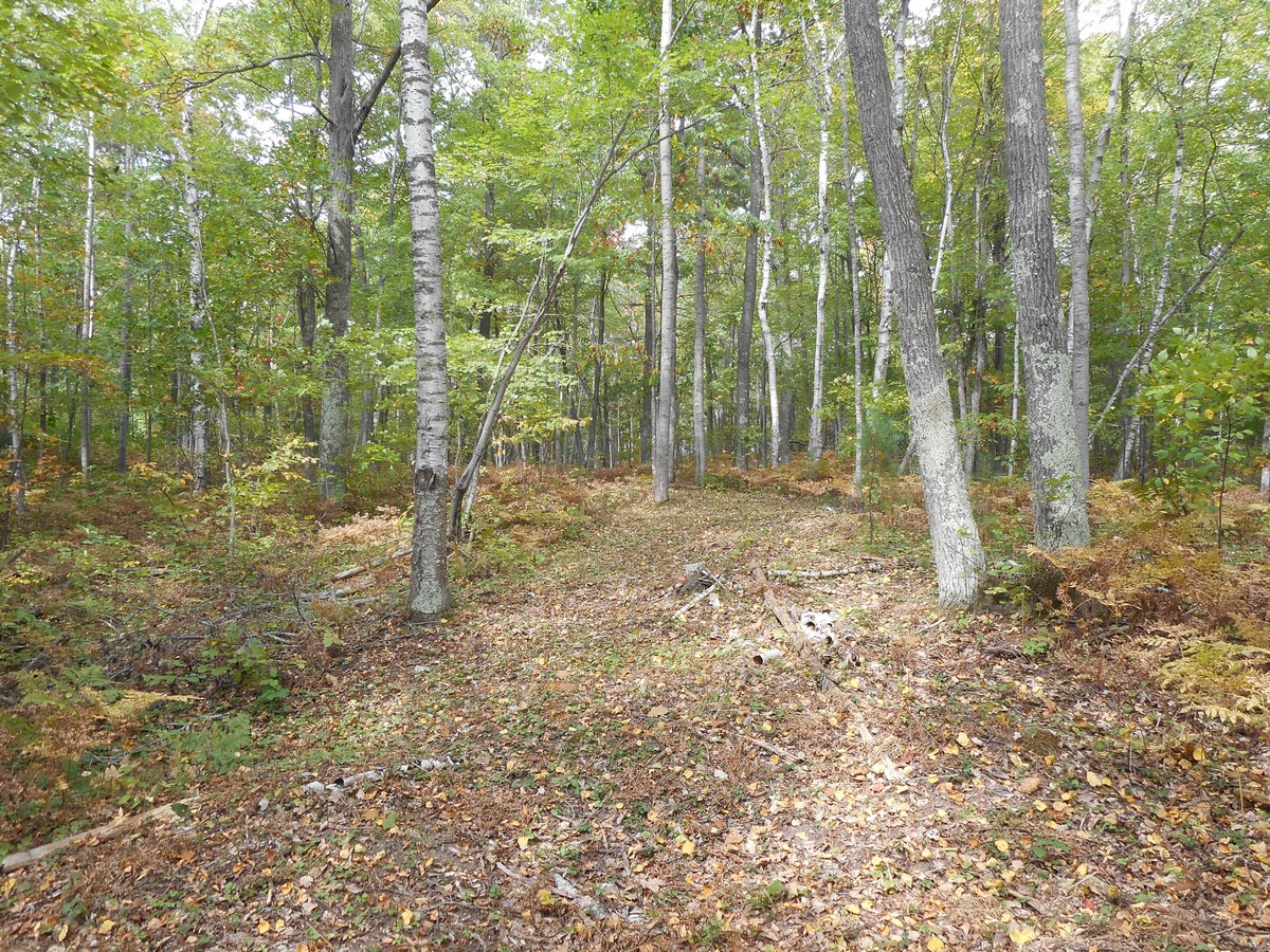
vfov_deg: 54.9
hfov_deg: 69.4
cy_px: 476
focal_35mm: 25
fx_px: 917
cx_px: 635
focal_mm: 4.5
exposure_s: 1/40
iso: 80
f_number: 3.7
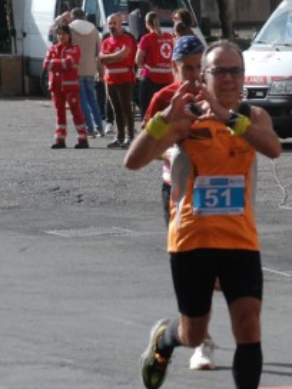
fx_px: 2868
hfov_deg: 5.8
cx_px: 332
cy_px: 181
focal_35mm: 255
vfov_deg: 7.8
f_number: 6.3
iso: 1000
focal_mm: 80
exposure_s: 1/1600
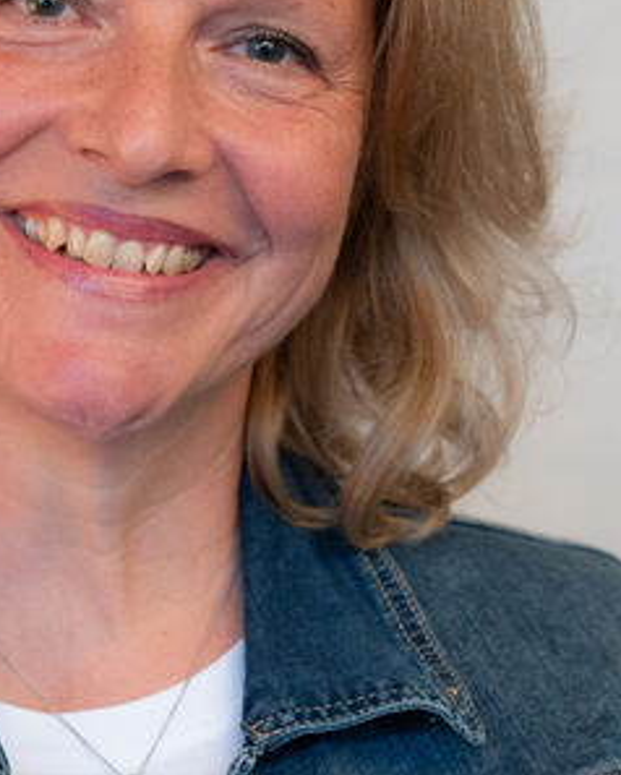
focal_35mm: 303
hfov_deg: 5.1
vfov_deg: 6.4
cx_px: 193
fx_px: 6954
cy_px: 256
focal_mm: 120
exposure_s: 1/125
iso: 2800
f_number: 4
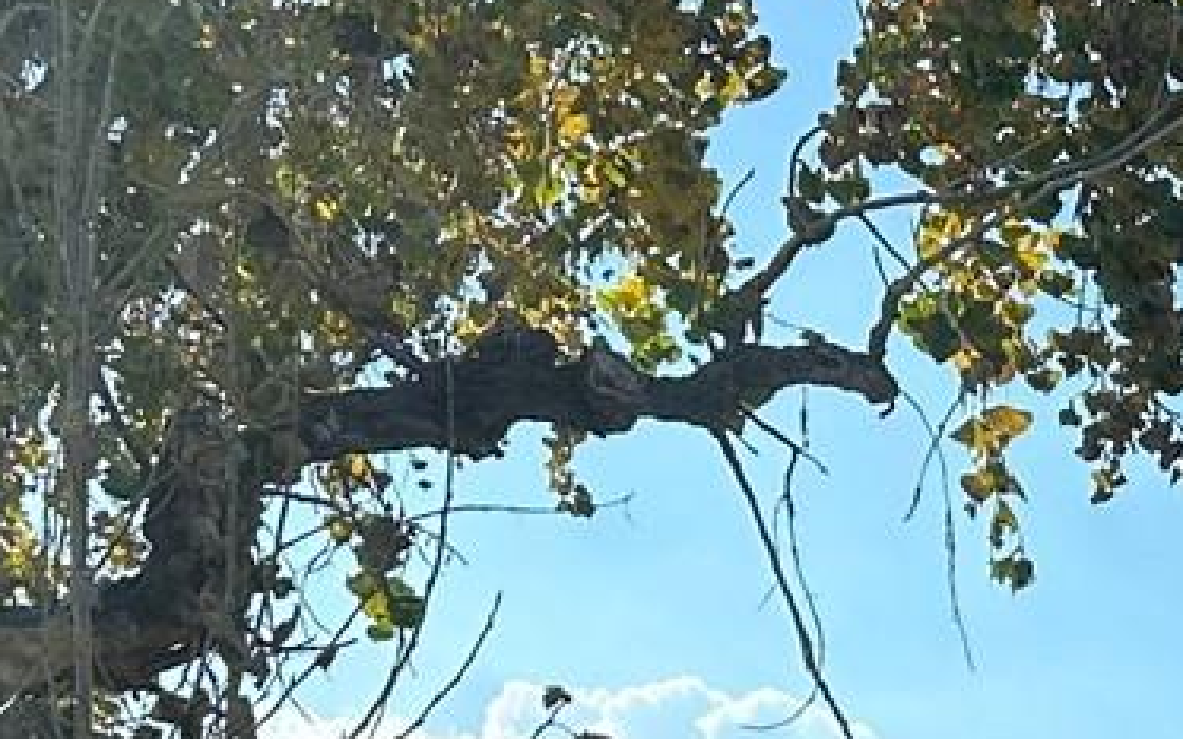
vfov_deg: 10.8
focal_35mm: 109
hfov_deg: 17.7
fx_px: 3514
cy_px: 1554
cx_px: 1621
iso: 80
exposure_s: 1/3597
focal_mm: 6.86
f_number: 1.78
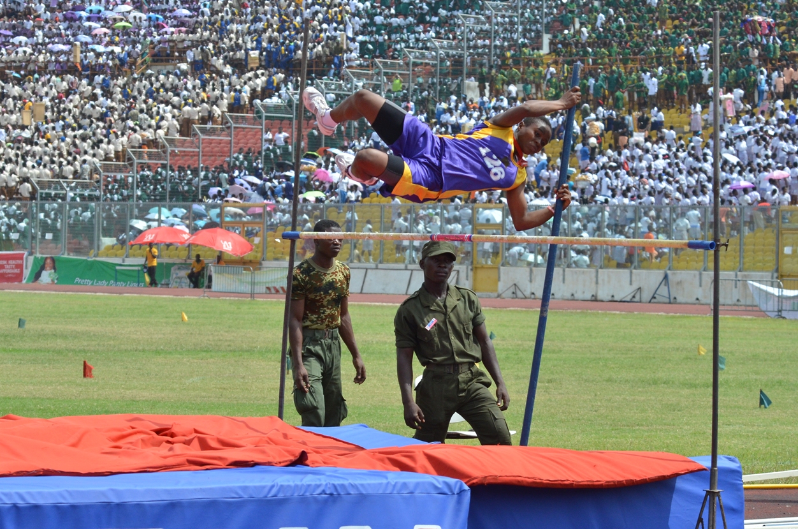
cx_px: 399
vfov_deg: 9.1
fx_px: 3318
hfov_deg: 13.7
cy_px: 264
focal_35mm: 150
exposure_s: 1/2500
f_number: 4.8
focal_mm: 100
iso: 800
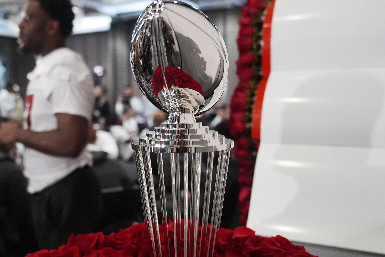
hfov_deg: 51.4
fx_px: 396
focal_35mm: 37
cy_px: 155
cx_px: 146
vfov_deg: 35.8
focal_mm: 24
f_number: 2.8
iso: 3200
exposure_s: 1/400
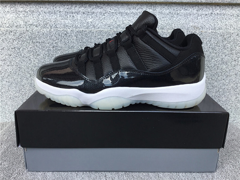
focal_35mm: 31
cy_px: 90
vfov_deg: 45.4
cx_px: 120
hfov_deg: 58.4
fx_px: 215
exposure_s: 1/413
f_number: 2.4
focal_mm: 3.3
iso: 25
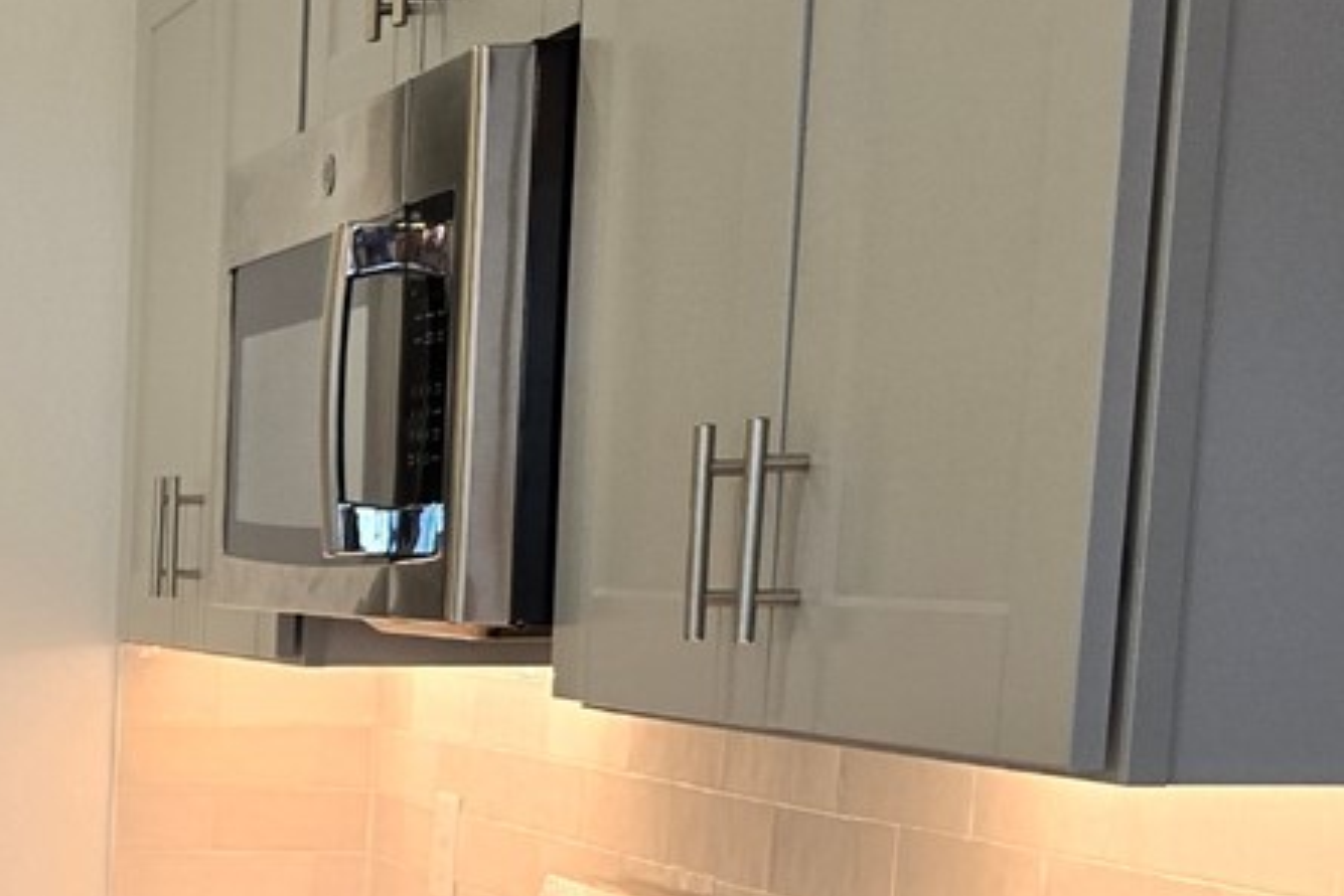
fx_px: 3212
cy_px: 1017
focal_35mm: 86
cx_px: -610
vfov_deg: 15.4
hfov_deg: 20.6
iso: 125
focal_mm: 6.3
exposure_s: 1/120
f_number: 1.7
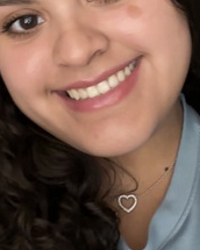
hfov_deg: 22.5
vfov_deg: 27.5
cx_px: 104
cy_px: 58
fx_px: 503
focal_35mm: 68
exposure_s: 1/60
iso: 250
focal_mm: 2.69
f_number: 1.9
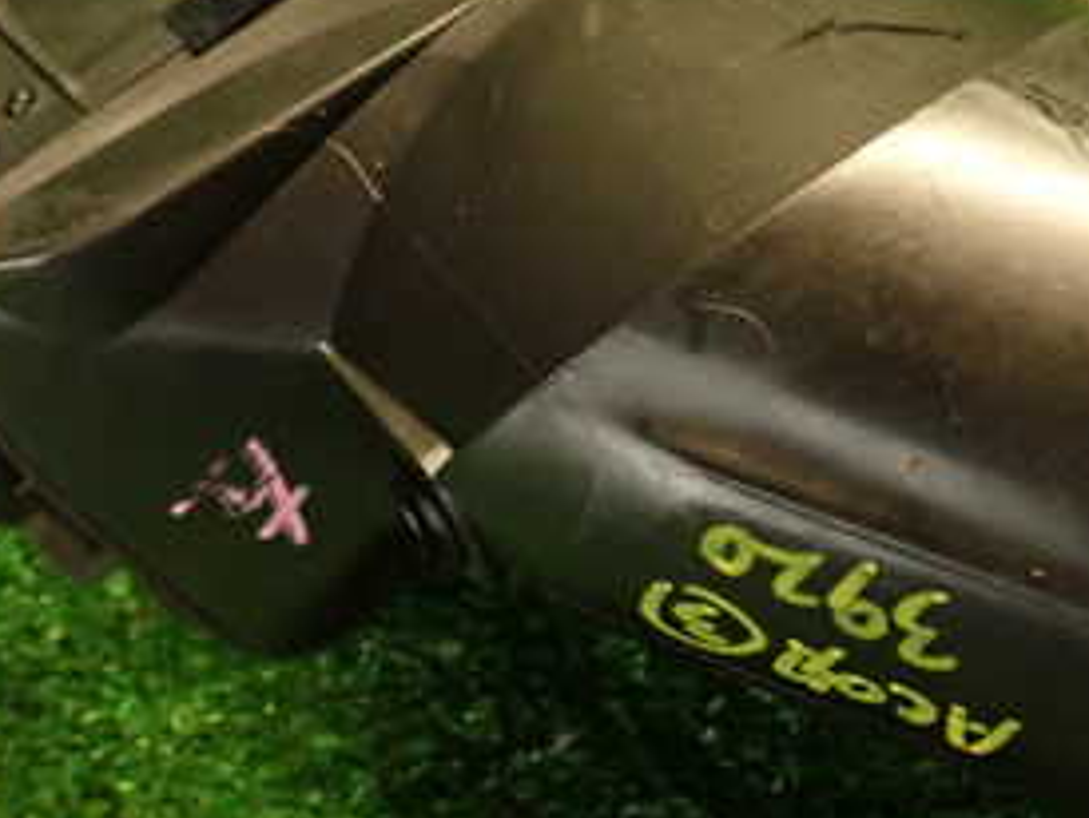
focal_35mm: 70
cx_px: 564
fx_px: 2204
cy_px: 167
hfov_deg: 27.8
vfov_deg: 20.8
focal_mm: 5.79
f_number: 2.4
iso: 640
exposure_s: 1/30
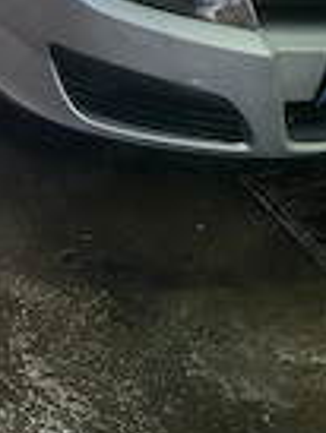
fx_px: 953
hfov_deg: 17.7
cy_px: -3
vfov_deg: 24.4
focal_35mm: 76
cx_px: -142
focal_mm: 5.4
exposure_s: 1/101
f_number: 1.8
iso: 200
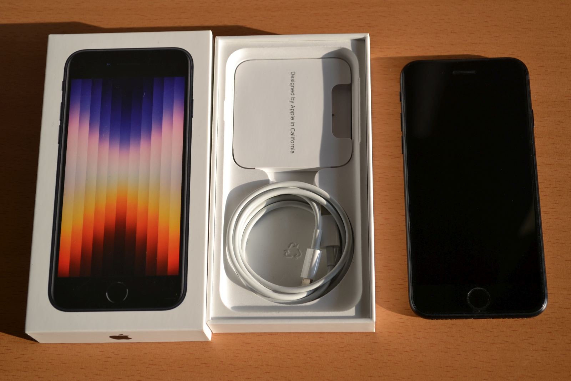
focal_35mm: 66
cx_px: 286
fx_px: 1047
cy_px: 190
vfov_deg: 20.6
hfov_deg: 30.5
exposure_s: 1/125
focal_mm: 44
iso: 100
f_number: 5.6
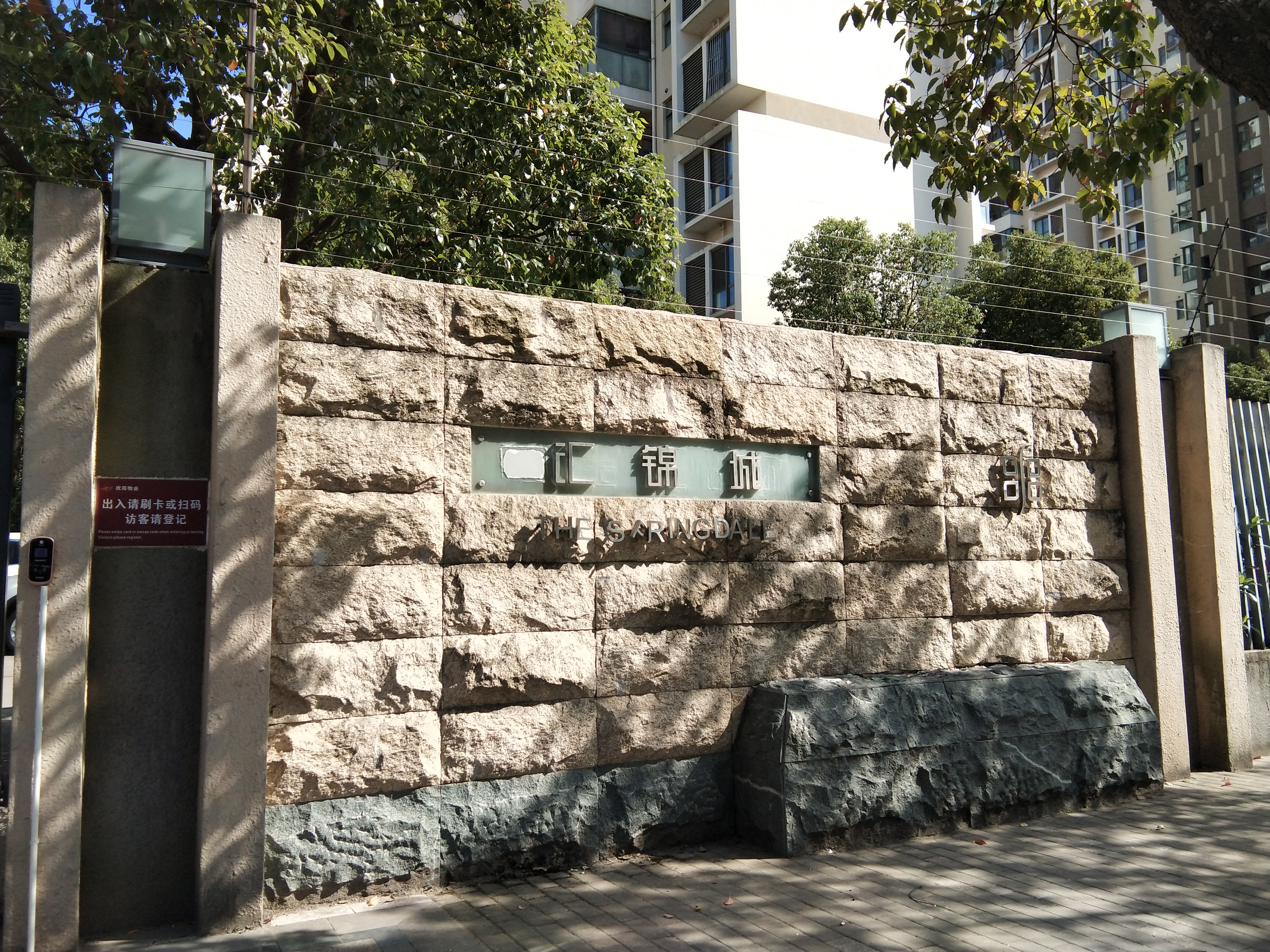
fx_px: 1137
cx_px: 635
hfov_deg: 58.4
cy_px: 476
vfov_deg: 45.4
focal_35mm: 31
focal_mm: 3.69
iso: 50
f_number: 2.2
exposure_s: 1/622
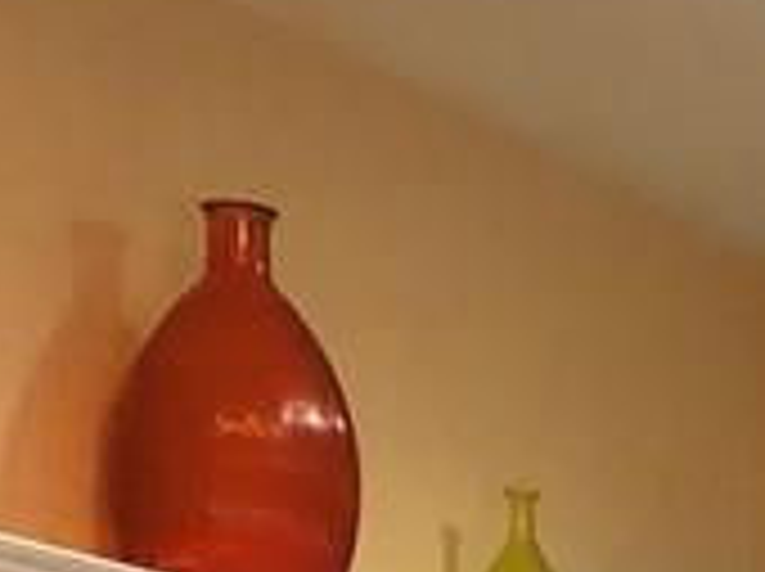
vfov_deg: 8.2
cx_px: 1836
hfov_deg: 10.2
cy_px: 1302
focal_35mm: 169
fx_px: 3730
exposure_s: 1/15
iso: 100
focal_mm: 3.99
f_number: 1.8
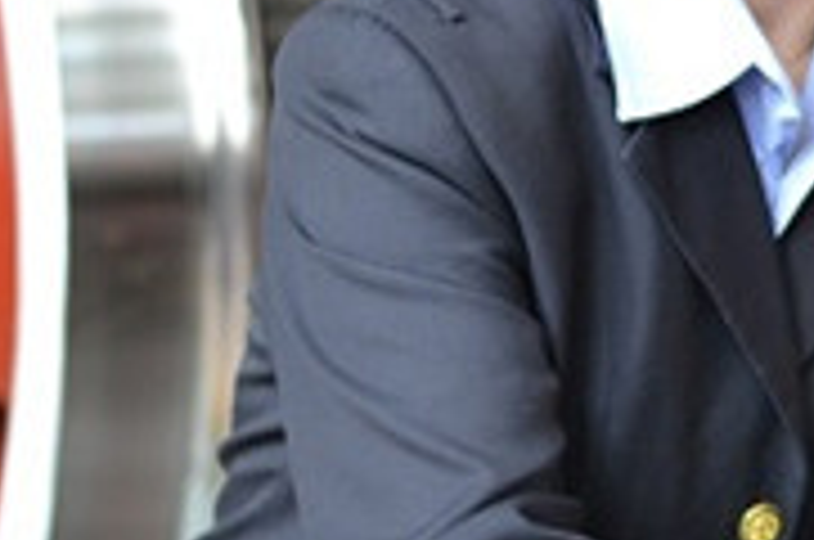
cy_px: 32
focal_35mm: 228
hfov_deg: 8.9
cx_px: 1165
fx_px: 5146
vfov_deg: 6.0
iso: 800
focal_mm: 50
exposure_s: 1/125
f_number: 1.8
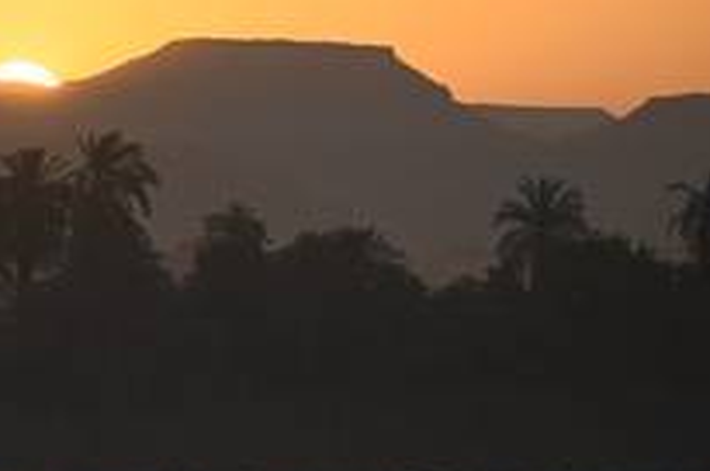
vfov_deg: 2.9
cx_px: 100
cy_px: 69
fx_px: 9235
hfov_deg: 4.4
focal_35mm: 469
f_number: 3.5
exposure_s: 1/640
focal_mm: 200
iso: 100
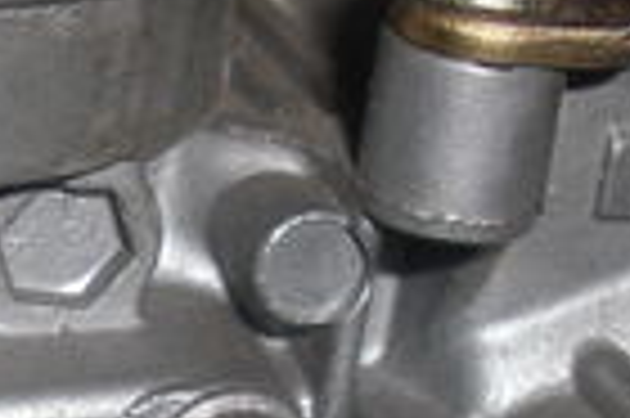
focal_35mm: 171
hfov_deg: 11.6
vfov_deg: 8.0
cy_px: 396
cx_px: -274
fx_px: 2989
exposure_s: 1/60
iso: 50
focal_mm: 6.3
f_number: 7.9
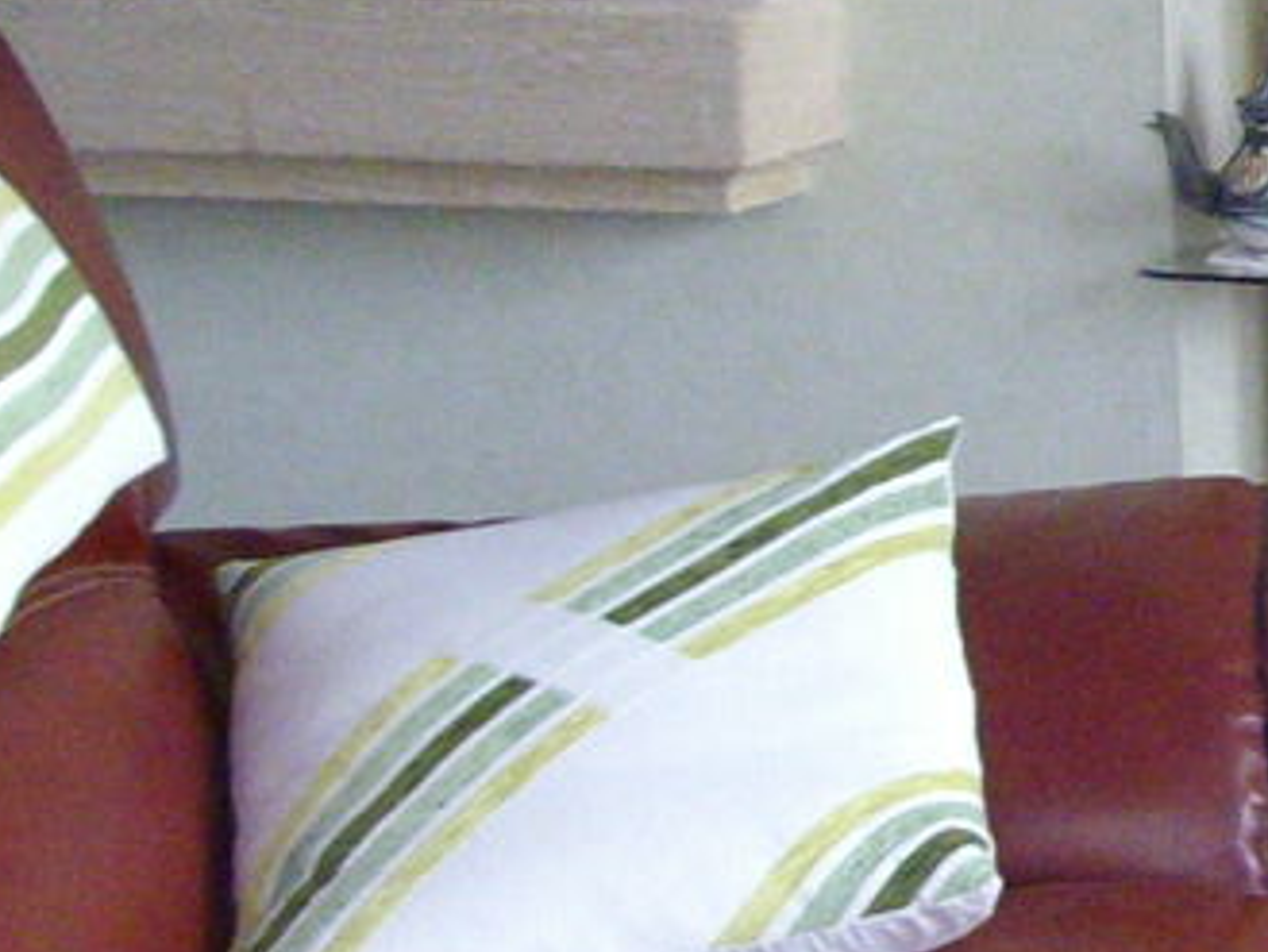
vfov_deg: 8.4
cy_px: -112
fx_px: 6413
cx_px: 2602
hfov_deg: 10.3
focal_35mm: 175
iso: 320
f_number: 2.7
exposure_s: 1/60
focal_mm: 6
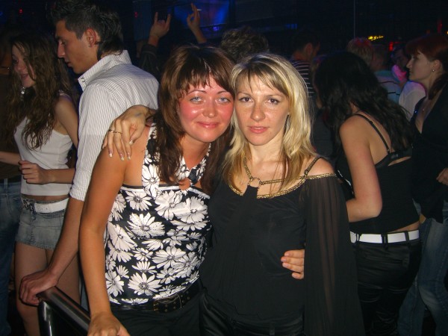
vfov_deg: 37.7
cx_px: 224
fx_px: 492
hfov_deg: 49.0
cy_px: 168
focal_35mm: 38
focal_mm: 7.9
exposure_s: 1/60
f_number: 2.8
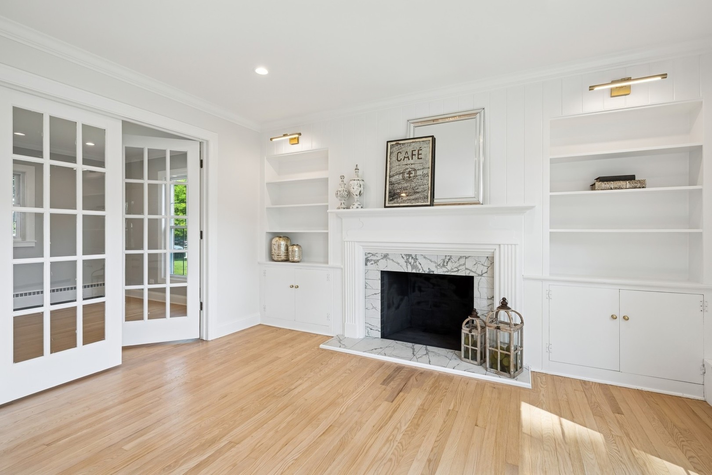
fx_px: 316
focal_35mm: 16
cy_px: 238
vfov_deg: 73.7
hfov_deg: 96.7
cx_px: 356
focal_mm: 16
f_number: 9.5
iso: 200
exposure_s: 1/30
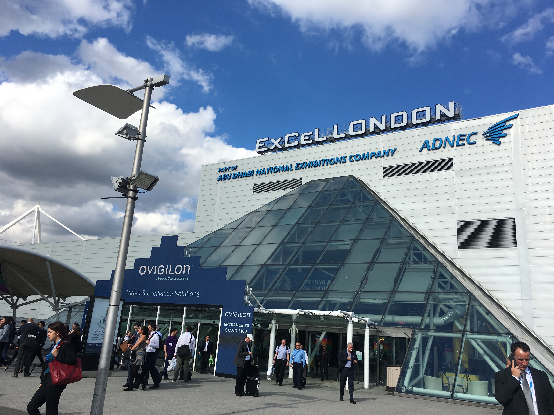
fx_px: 464
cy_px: 208
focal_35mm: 29
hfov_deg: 61.7
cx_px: 277
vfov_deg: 48.2
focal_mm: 4.15
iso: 25
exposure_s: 1/2024
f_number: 2.2
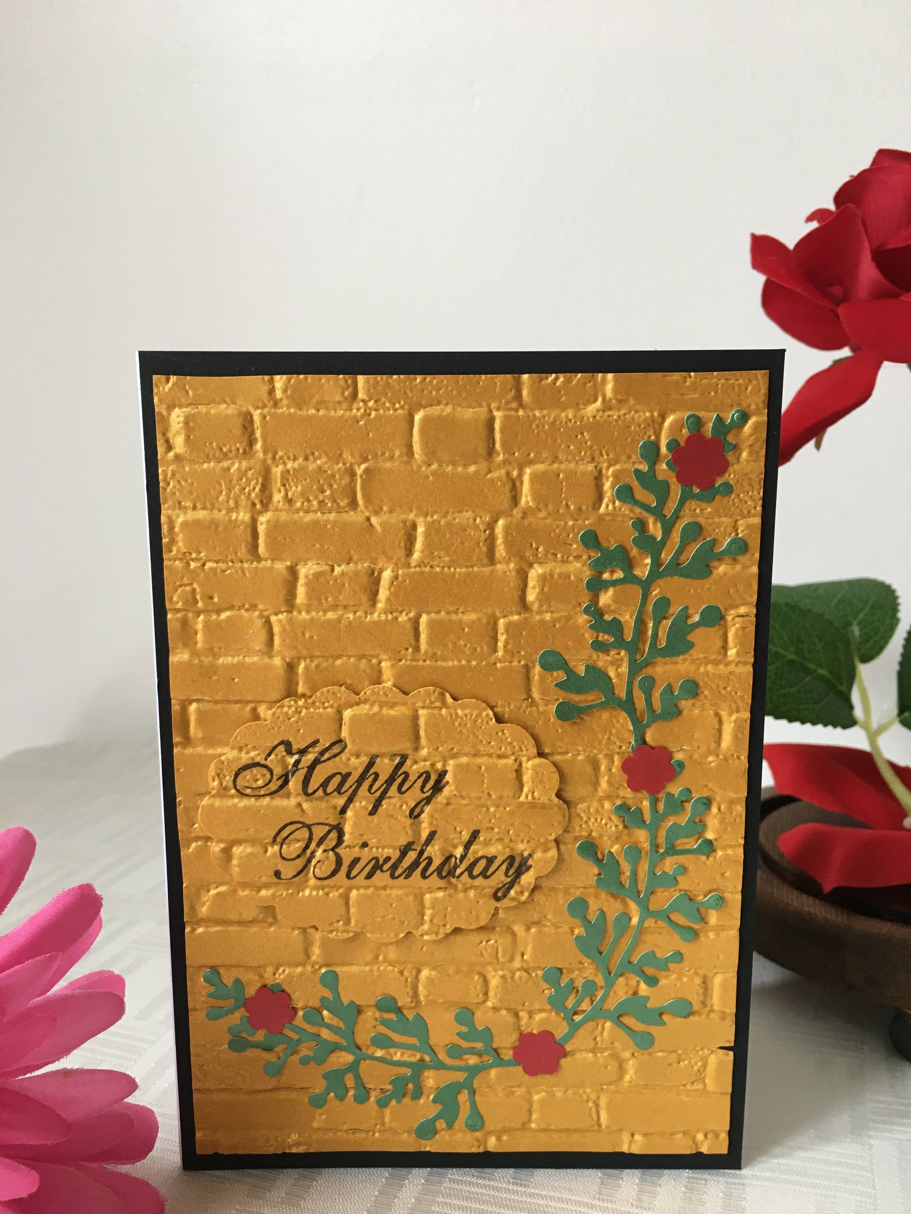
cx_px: 456
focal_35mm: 29
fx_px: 1018
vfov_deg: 61.7
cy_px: 607
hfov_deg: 48.2
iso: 50
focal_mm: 4.15
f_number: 2.2
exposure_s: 1/33
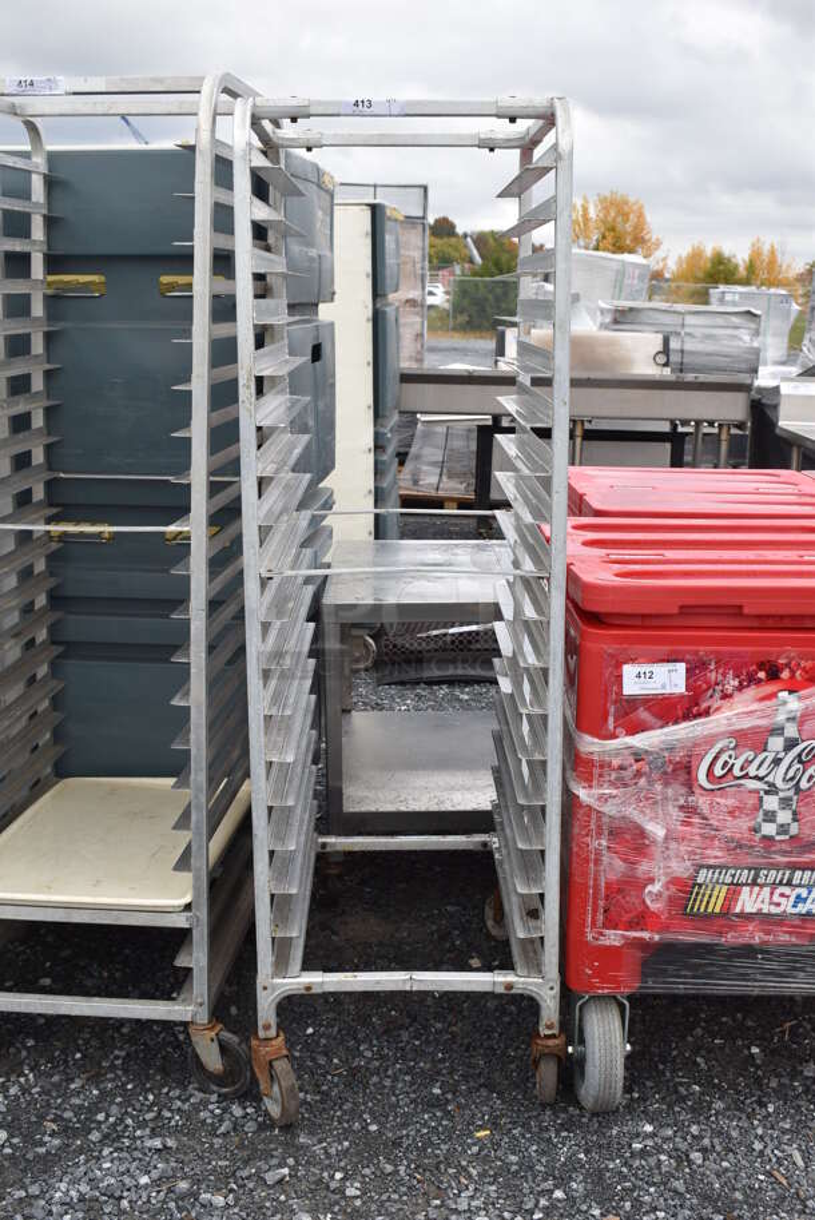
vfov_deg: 47.9
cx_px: 408
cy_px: 610
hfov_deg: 33.1
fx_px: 1373
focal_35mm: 40
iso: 180
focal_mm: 27
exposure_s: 1/250
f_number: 8
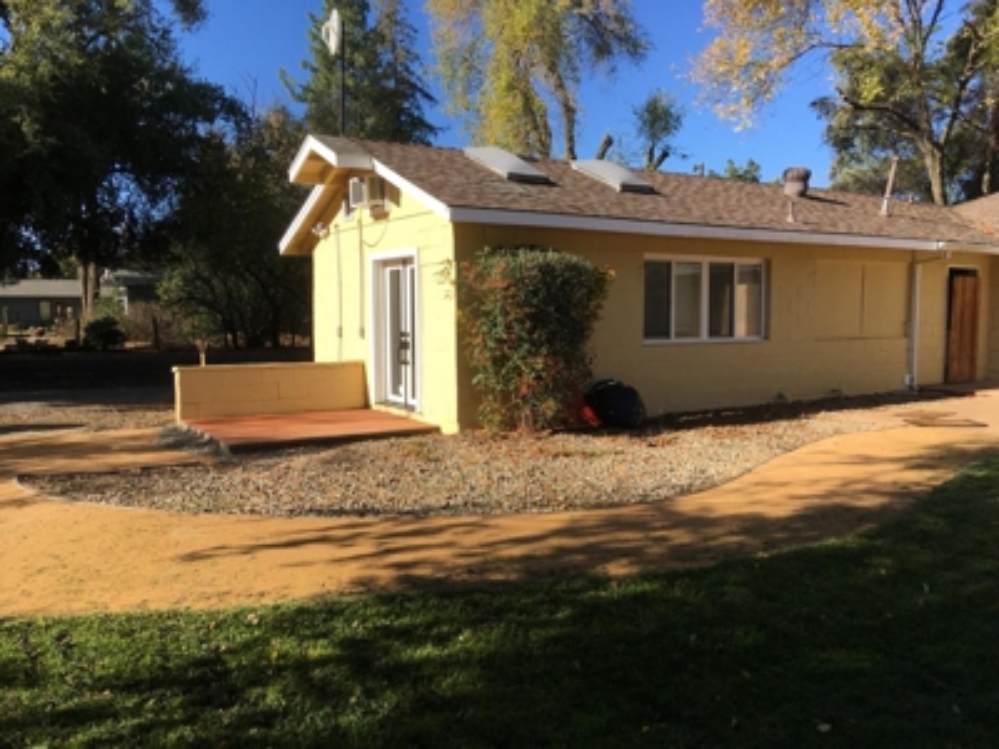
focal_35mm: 29
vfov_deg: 48.2
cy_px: 374
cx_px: 500
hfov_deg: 61.7
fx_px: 837
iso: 25
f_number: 2.2
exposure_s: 1/1202
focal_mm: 4.15
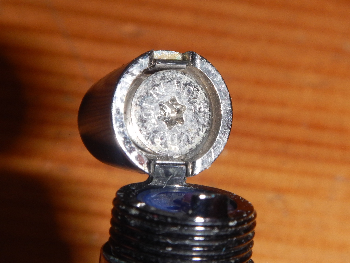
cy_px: 143
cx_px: 186
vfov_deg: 12.0
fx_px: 1244
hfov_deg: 16.0
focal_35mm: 123
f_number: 8.7
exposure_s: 1/30
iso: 200
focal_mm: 13.9
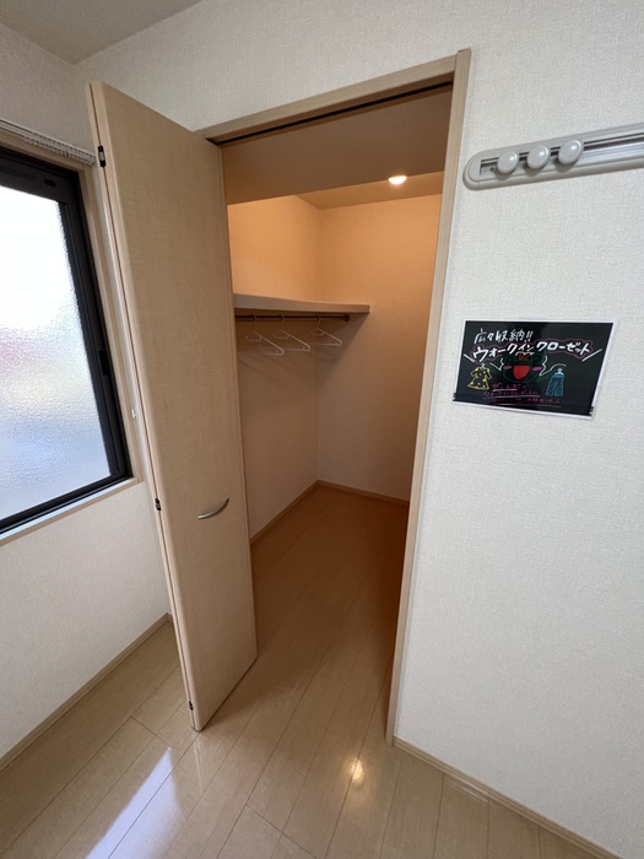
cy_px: 430
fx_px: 322
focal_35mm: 13
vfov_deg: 106.2
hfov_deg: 89.9
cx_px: 322
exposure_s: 1/121
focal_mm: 1.57
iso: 200
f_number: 1.8
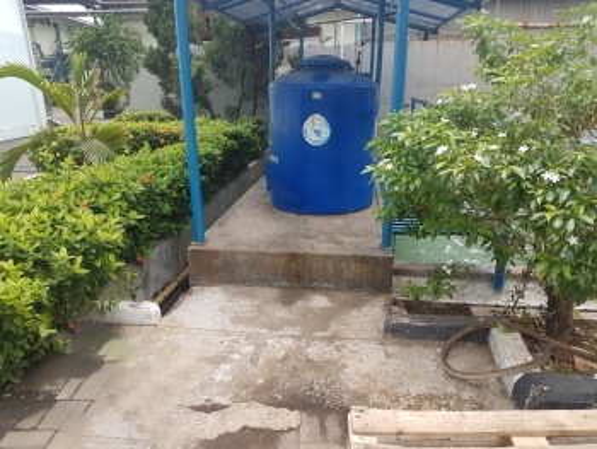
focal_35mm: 26
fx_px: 449
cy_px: 224
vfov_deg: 53.1
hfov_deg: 67.3
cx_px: 298
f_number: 1.7
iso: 40
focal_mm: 4.2
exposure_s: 1/532
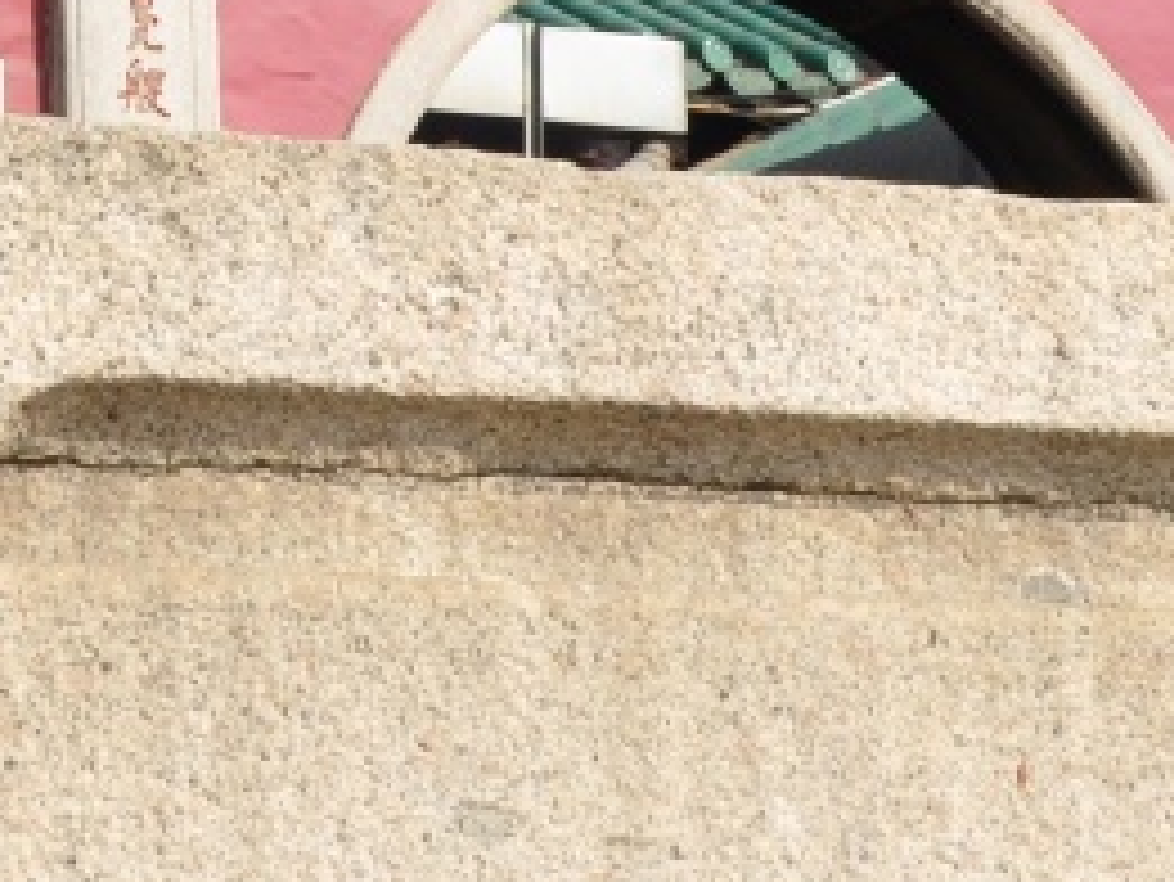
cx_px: 153
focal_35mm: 172
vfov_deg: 8.3
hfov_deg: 11.4
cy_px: -722
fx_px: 5836
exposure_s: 1/160
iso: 200
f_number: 13
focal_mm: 26
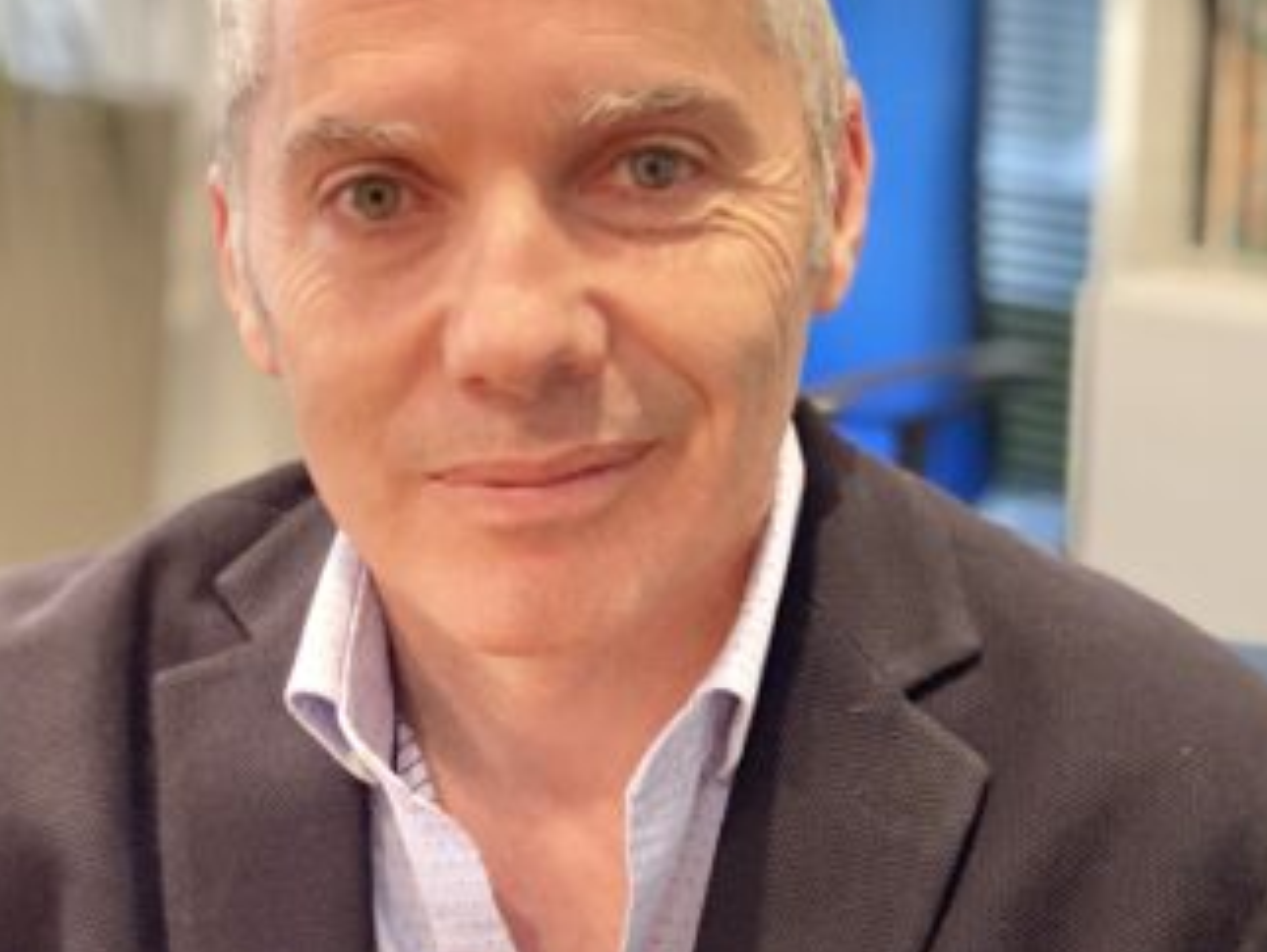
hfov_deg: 15.8
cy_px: 311
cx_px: 295
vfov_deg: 12.0
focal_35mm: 124
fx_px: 4542
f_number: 2
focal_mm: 6
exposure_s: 1/33
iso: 200
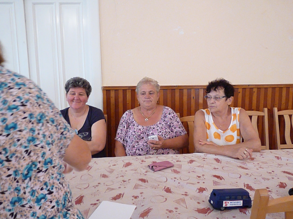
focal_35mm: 27
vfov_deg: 51.4
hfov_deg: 65.3
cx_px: 146
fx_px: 229
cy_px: 110
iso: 1600
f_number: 2.8
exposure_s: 1/30
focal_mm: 4.8
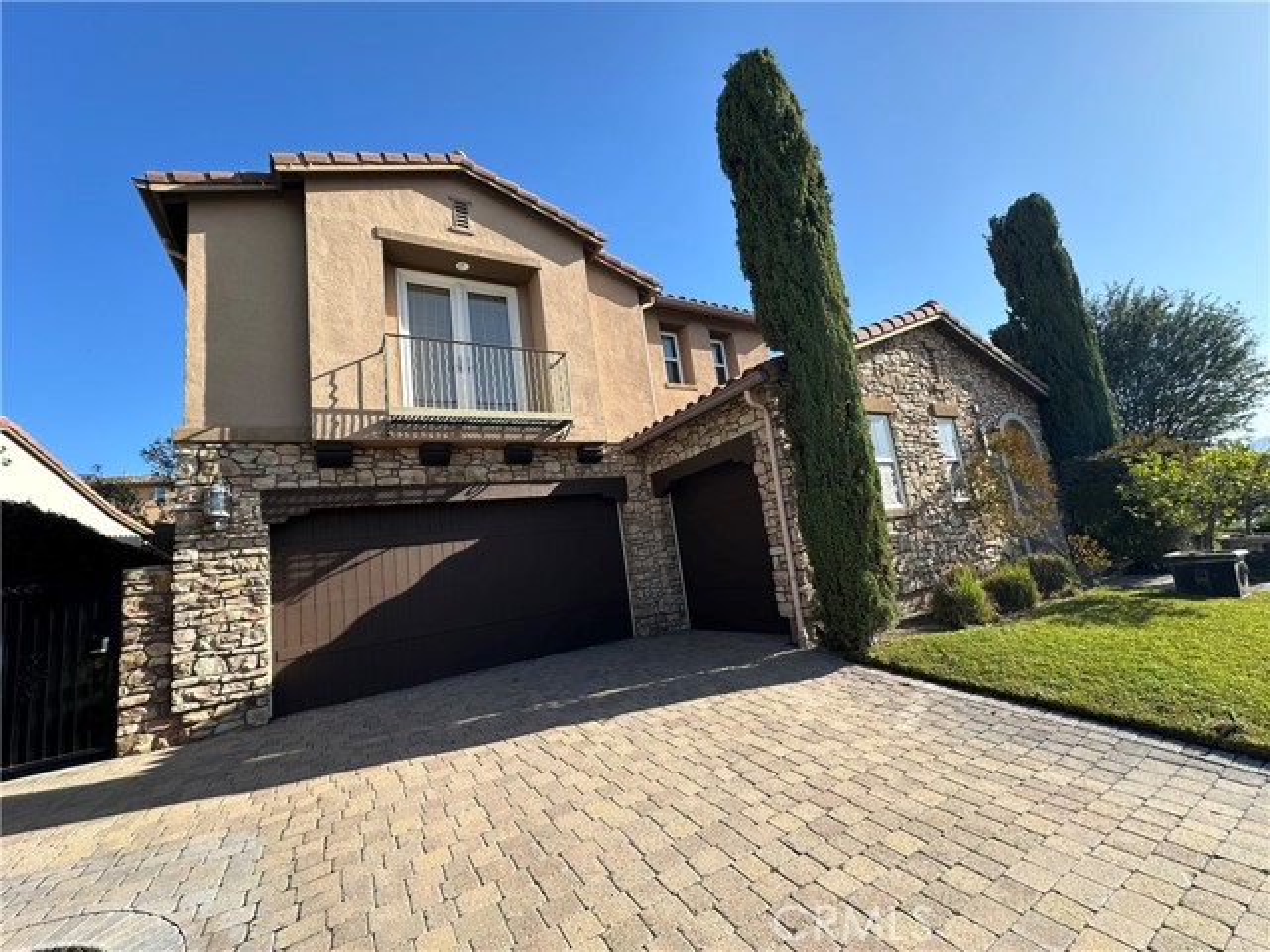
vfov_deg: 85.7
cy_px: 476
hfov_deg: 102.1
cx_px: 635
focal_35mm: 14
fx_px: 514
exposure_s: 1/739
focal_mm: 2.22
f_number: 2.2
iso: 40
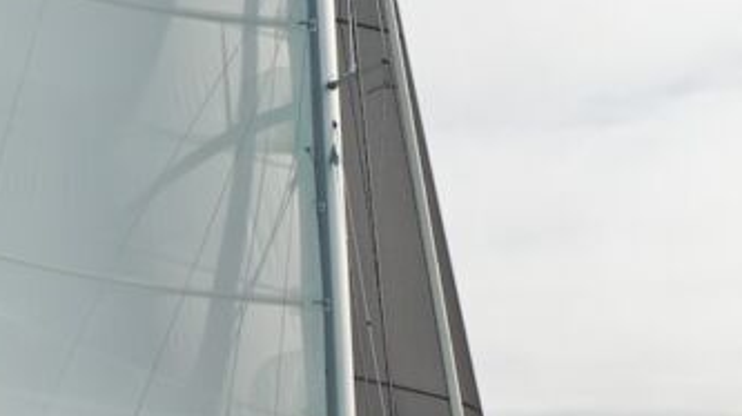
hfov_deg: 16.2
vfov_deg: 8.6
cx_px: 180
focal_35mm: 132
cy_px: 912
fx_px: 2596
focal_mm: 10.26
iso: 100
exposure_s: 1/160
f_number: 4.5
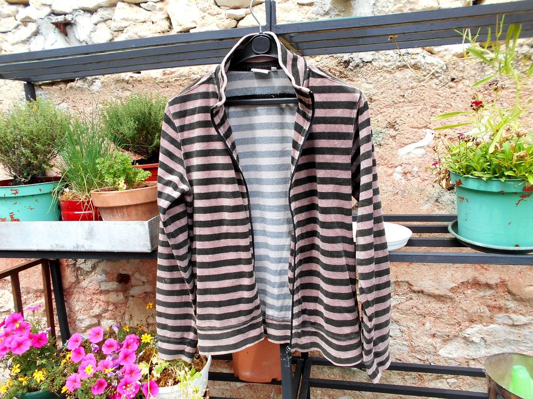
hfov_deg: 67.3
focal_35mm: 26
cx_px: 266
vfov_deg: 53.1
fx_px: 400
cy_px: 200
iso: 80
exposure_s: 1/200
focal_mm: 4.6
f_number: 3.2
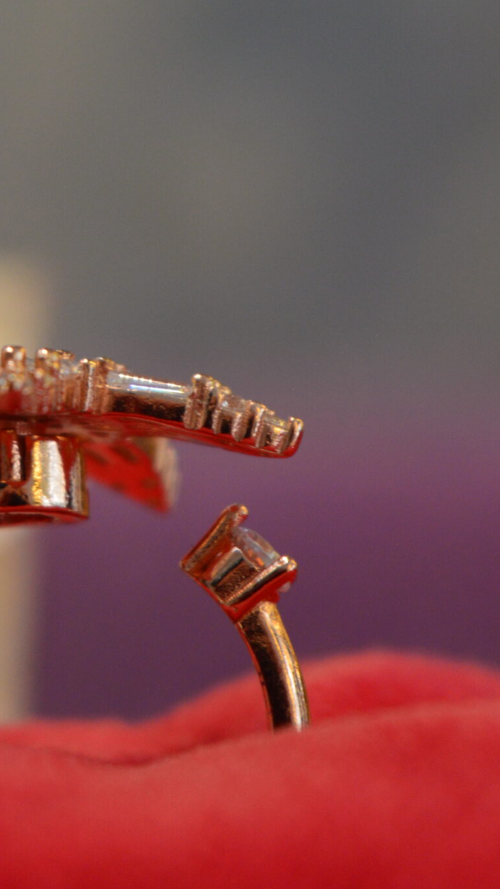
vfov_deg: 13.3
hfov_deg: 7.5
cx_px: -15
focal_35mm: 162
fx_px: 3817
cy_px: 267
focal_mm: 55
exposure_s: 1/60
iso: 560
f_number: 8
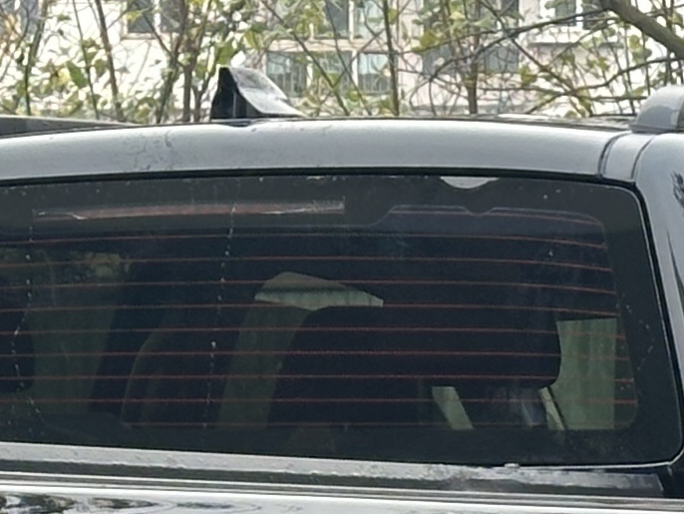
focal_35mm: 282
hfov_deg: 7.0
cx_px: 185
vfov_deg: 5.2
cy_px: 961
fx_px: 5574
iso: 80
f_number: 1.78
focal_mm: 6.86
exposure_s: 1/77
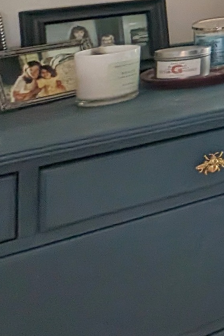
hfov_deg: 9.4
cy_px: -98
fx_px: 560
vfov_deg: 27.9
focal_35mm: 60
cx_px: 789
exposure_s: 1/60
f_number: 1.95
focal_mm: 2.23
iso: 139
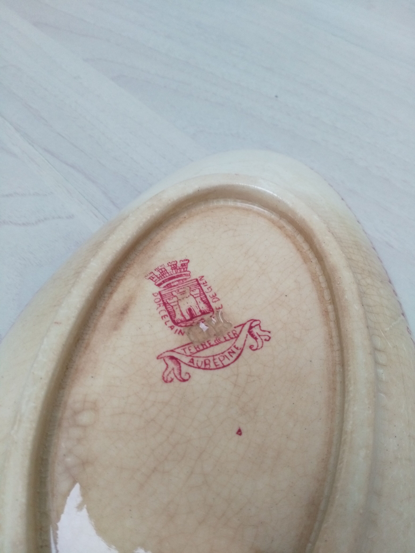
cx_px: 208
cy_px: 276
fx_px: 448
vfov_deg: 63.4
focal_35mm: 28
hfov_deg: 49.7
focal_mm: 2.96
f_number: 2
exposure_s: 1/30
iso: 247
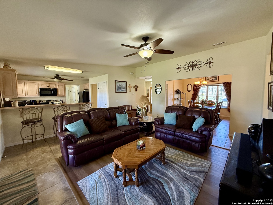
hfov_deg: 102.1
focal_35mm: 14
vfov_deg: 85.7
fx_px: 110
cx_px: 136
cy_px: 102
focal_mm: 2.22
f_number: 2.2
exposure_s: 1/60
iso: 400
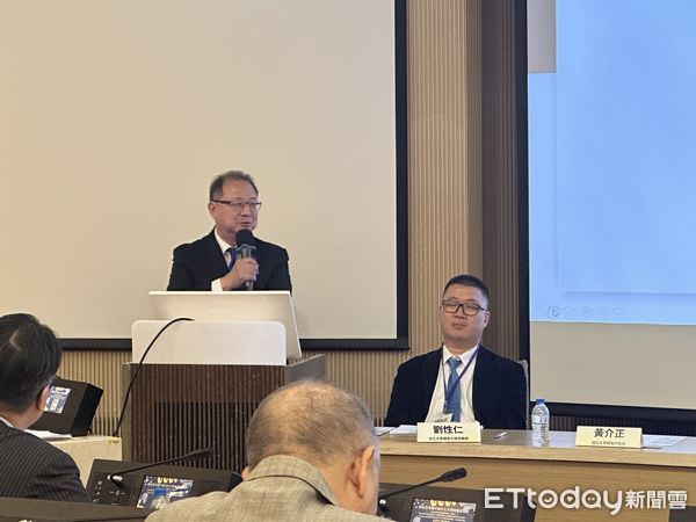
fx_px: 1548
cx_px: 348
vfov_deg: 19.1
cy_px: 261
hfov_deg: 25.3
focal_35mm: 77
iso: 400
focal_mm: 9
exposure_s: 1/60
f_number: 2.8
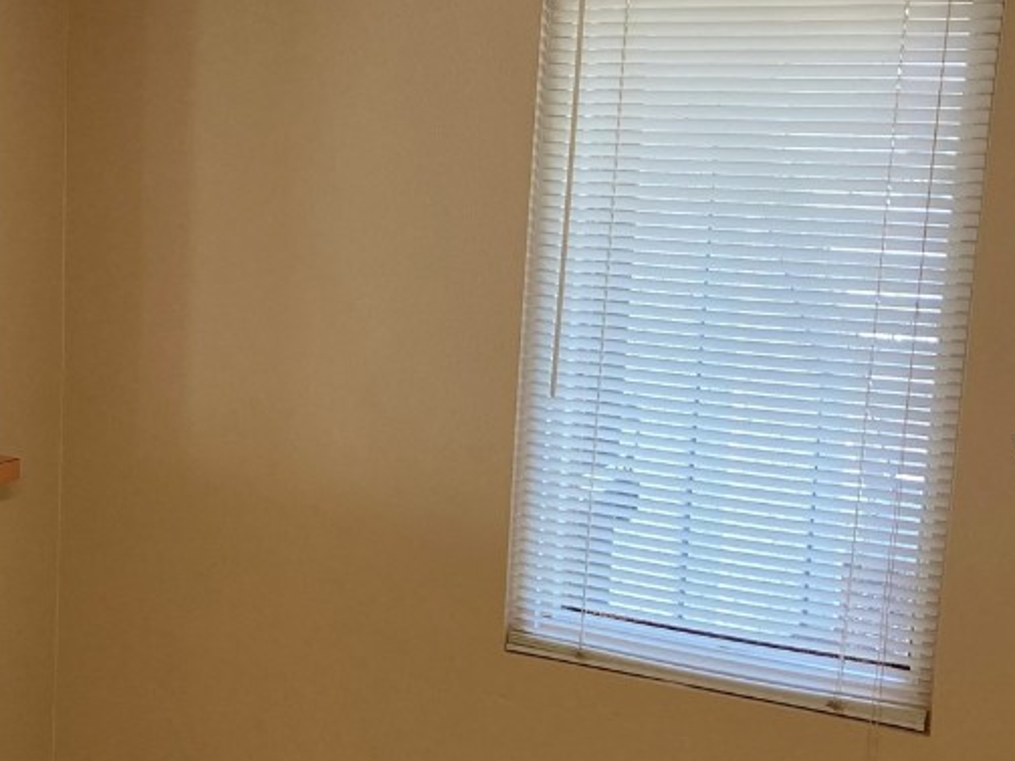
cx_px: 172
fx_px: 1671
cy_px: 446
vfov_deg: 25.6
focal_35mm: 57
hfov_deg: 32.6
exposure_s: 1/60
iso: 125
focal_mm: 3.99
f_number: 1.8
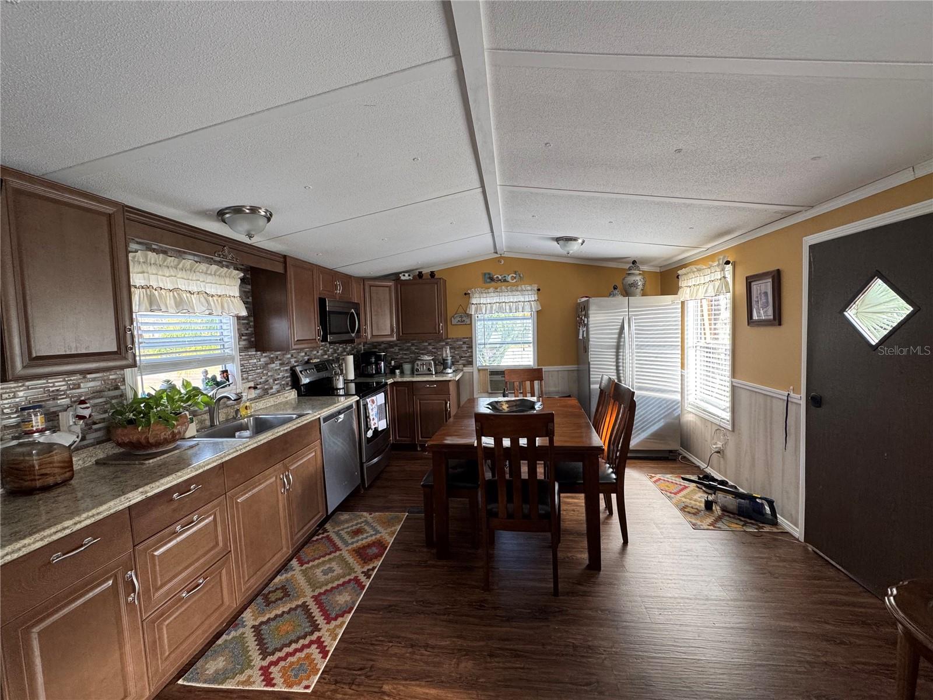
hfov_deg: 102.1
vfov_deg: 85.7
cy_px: 350
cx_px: 466
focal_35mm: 14
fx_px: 377
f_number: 2.2
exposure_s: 1/99
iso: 250
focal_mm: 2.22
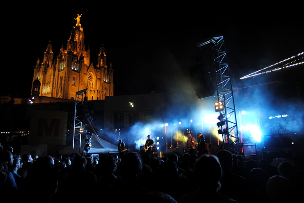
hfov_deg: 70.4
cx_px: 152
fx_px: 216
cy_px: 102
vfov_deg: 50.5
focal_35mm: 26
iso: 320
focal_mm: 17
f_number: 2.8
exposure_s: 1/60
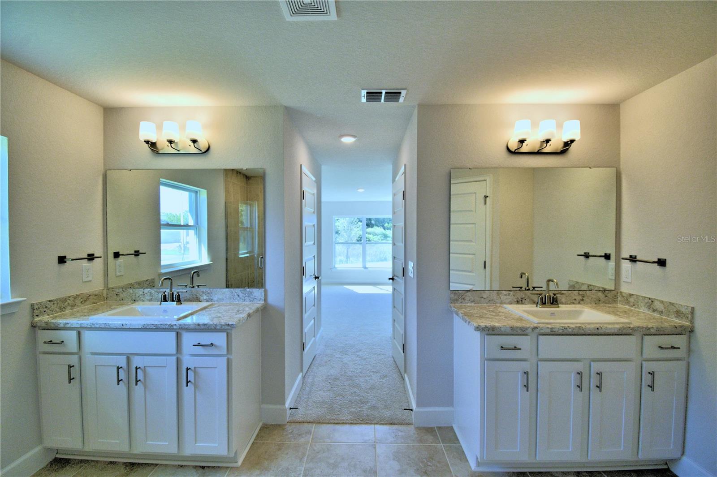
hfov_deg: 100.4
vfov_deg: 77.3
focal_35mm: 15
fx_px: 299
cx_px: 358
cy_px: 238
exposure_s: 1/200
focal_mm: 10
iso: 200
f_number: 4.5
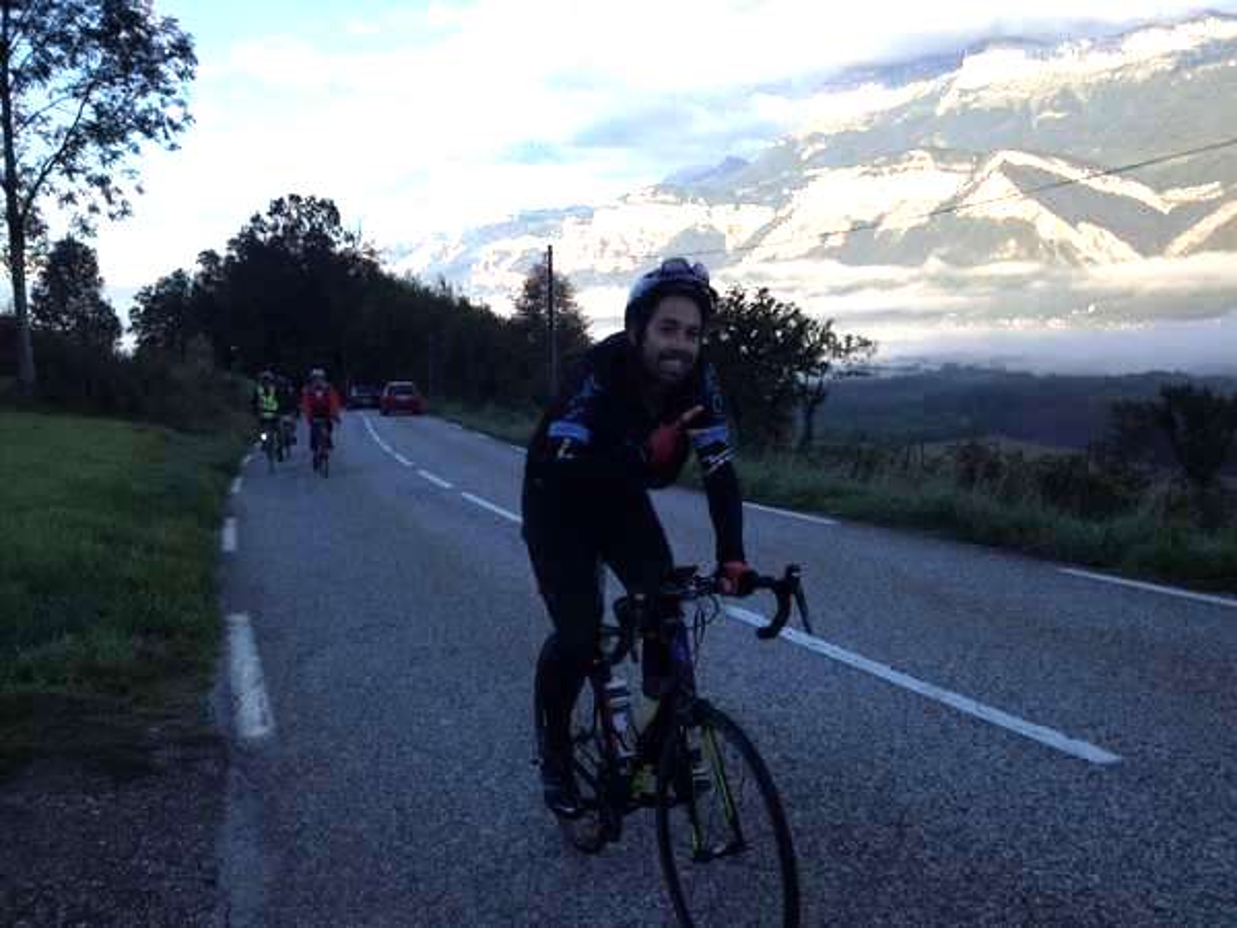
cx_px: 618
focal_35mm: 35
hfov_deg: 52.6
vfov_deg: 40.7
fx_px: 1251
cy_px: 464
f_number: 2.4
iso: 50
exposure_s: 1/600
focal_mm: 4.28
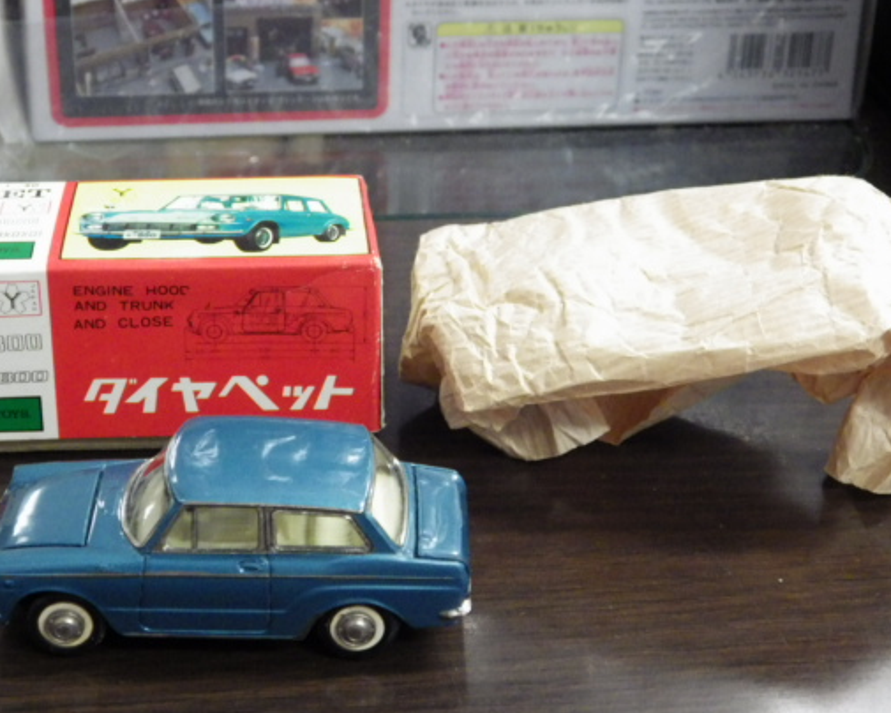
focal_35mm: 73
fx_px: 1925
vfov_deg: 21.0
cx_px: 392
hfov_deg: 26.0
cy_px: 335
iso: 800
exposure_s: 1/25
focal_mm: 10.7
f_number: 4
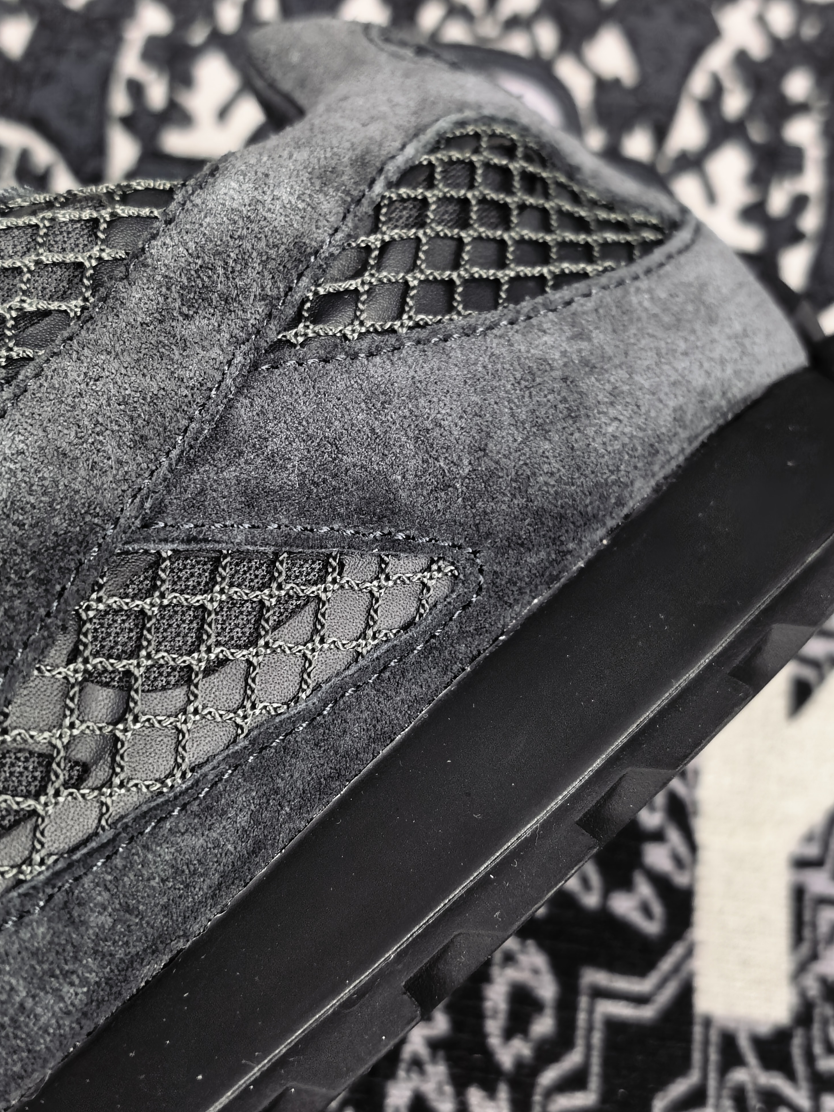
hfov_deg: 36.8
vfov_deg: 47.9
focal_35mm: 39
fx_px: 1253
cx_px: 396
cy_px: 533
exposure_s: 1/100
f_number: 2
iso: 100
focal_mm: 5.75
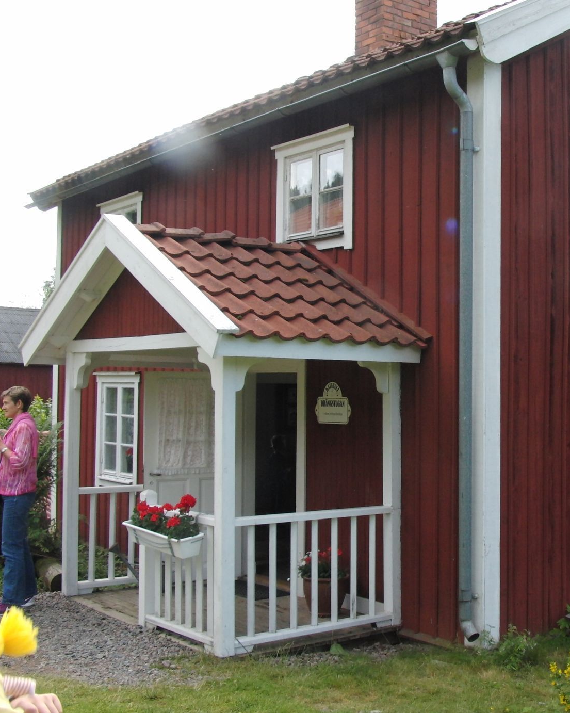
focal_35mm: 47
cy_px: 357
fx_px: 991
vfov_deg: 39.5
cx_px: 437
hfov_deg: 31.4
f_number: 5.3
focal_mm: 7.3
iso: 200
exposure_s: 1/250
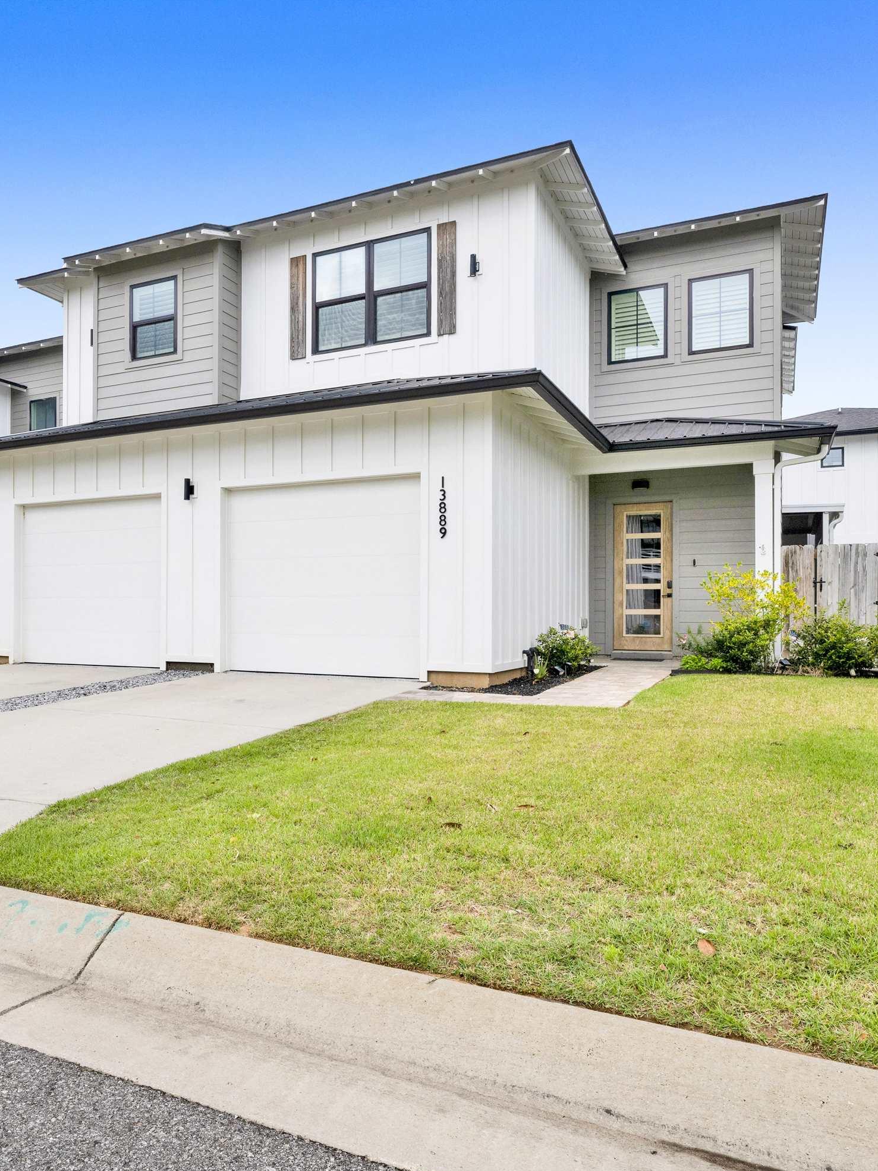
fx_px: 837
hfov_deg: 54.4
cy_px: 605
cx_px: 304
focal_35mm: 25
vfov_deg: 69.9
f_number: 13
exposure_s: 1/320
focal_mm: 16.5
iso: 400
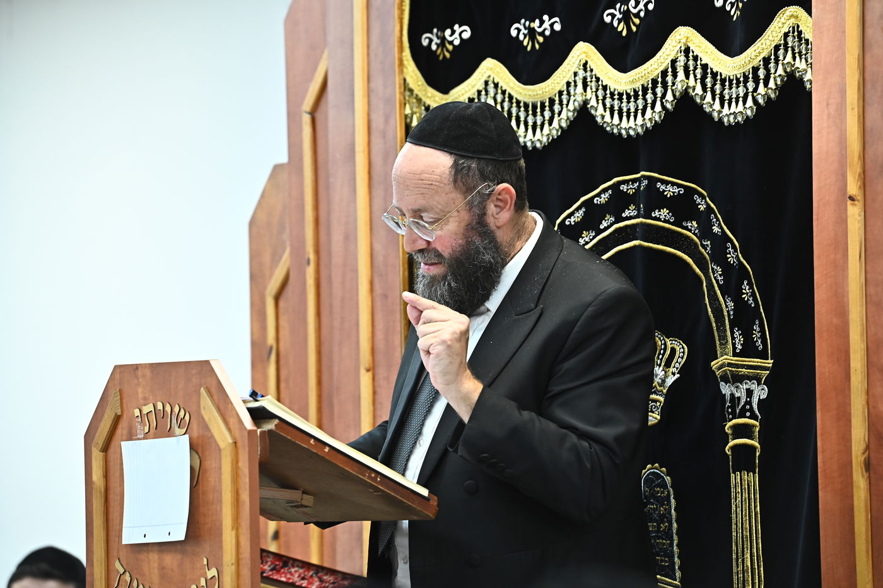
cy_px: 294
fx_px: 3677
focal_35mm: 150
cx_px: 442
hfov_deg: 13.7
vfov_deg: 9.1
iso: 2000
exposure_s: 1/160
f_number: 5
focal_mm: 150
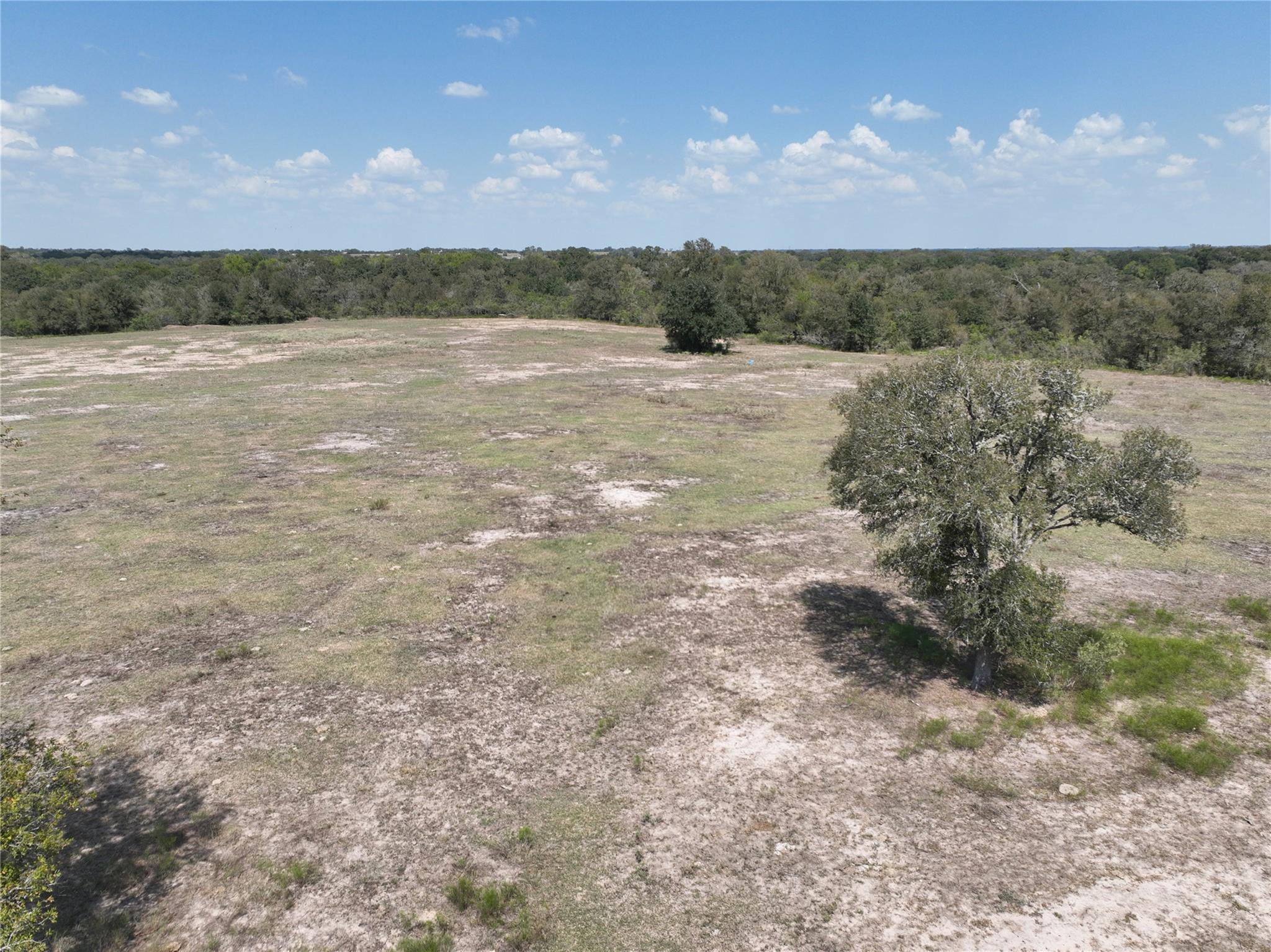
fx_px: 881
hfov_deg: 71.6
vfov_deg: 56.8
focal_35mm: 24
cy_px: 476
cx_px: 636
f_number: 2.8
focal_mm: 12.29
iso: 100
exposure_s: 1/1600
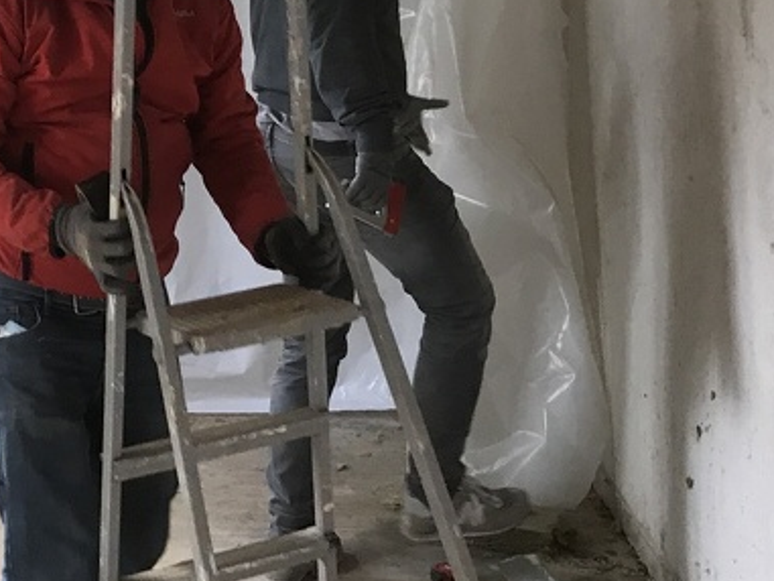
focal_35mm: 74
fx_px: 1655
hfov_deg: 25.4
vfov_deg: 19.0
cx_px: 59
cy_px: -71
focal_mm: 3.99
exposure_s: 1/25
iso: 40
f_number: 1.8
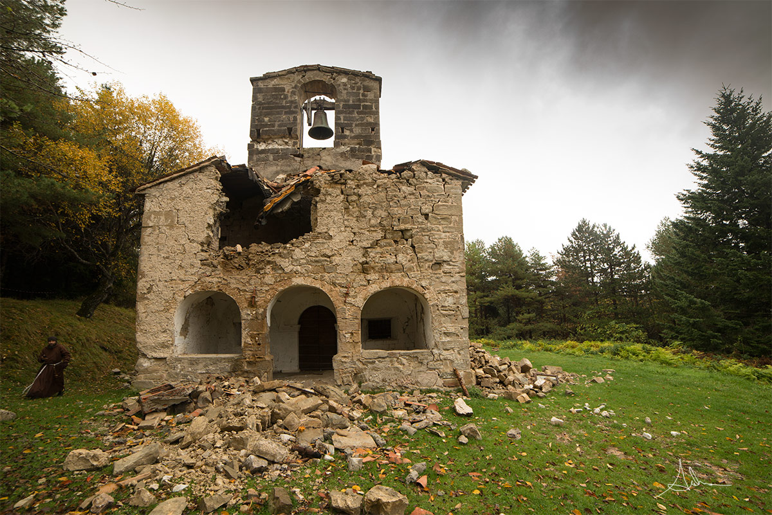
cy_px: 258
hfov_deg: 104.2
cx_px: 386
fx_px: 300
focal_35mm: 14
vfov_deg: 81.3
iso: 200
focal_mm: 14
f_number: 10
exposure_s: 1/50
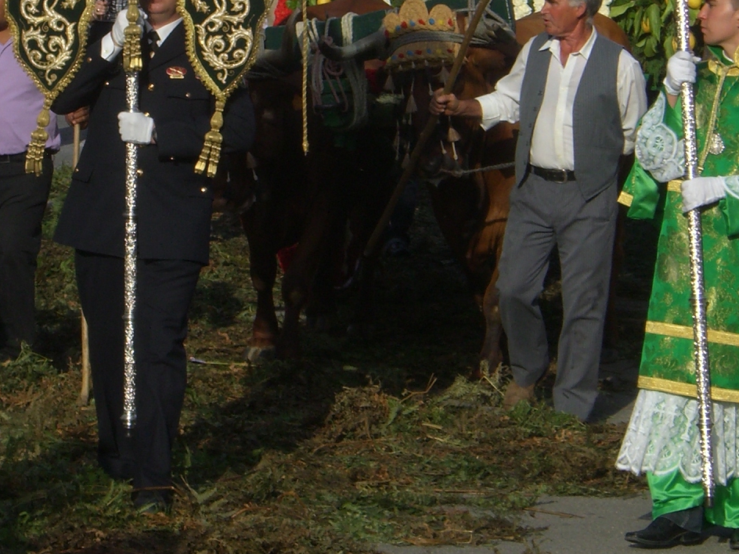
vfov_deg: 7.2
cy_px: -25
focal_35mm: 204
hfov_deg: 9.7
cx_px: 328
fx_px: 4355
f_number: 7.4
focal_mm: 15.3
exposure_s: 1/320
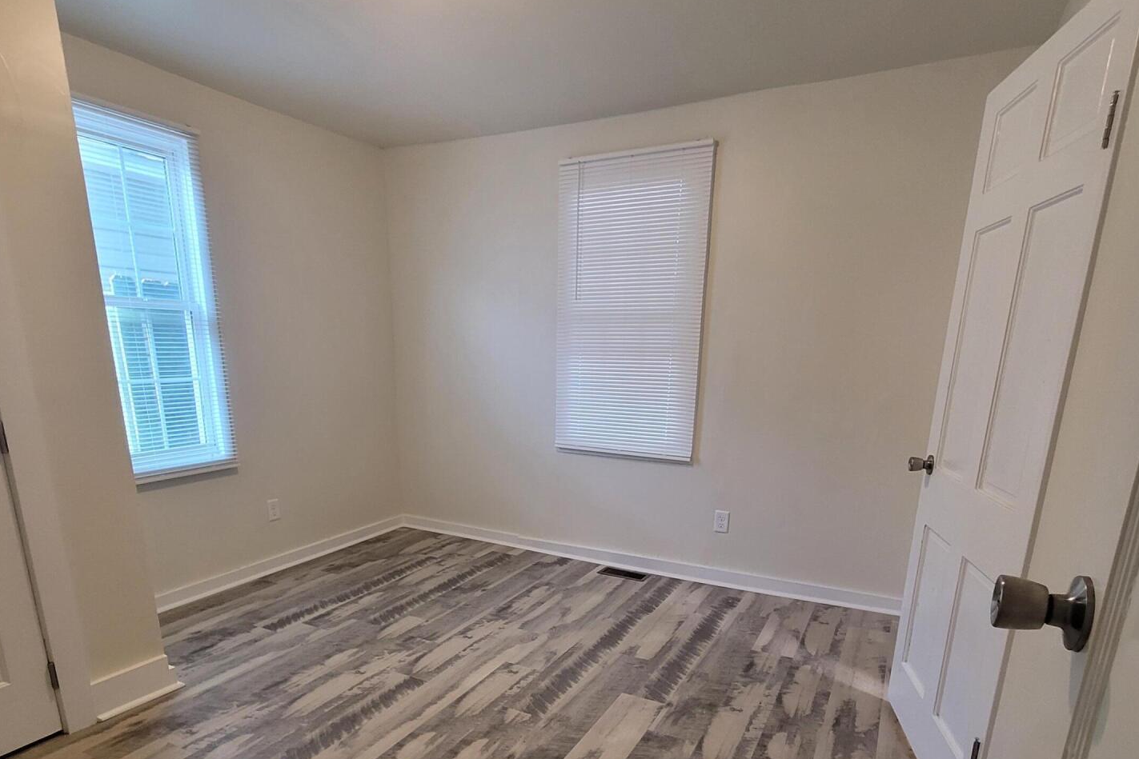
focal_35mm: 19
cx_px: 569
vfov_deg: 62.2
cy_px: 533
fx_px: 601
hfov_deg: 86.9
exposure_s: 1/60
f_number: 2.2
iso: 250
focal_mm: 2.2
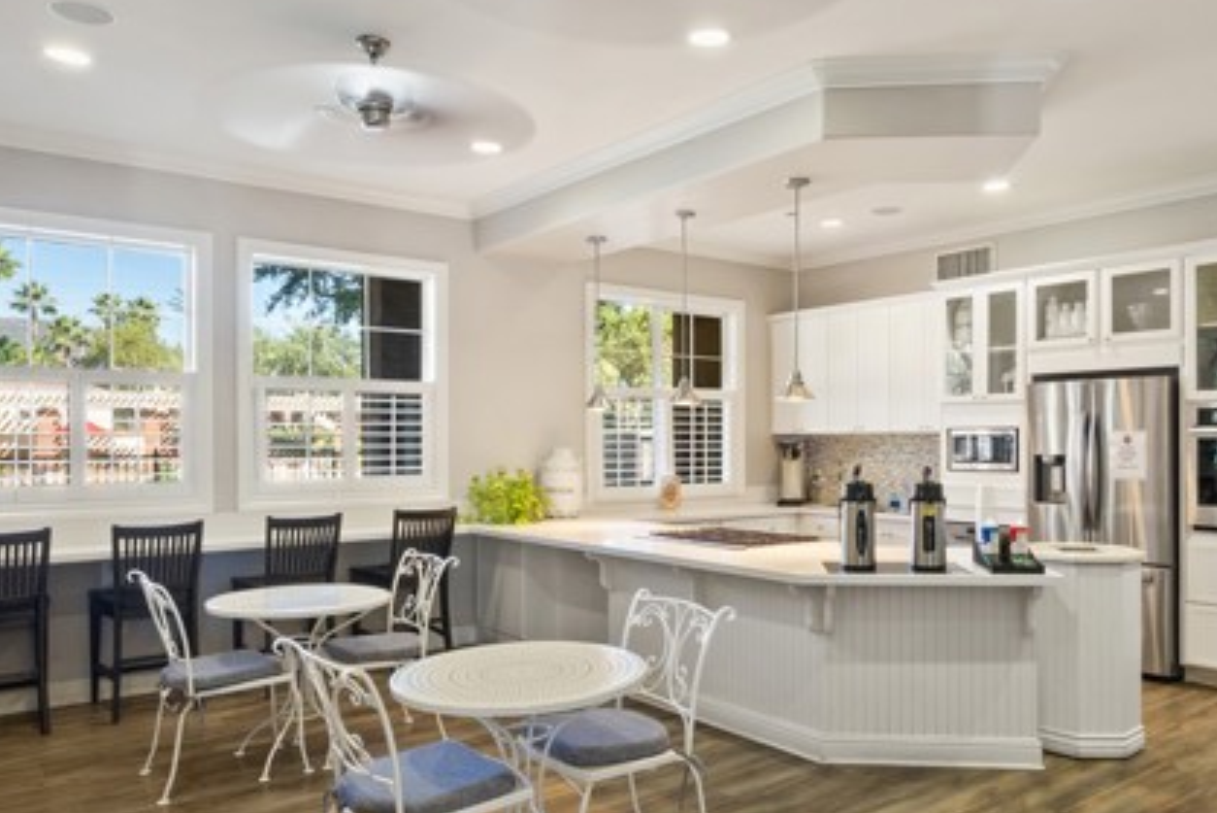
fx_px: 879
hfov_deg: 68.8
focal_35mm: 26
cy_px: 392
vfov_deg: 49.6
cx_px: 719
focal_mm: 17
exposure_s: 15
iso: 40
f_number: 22
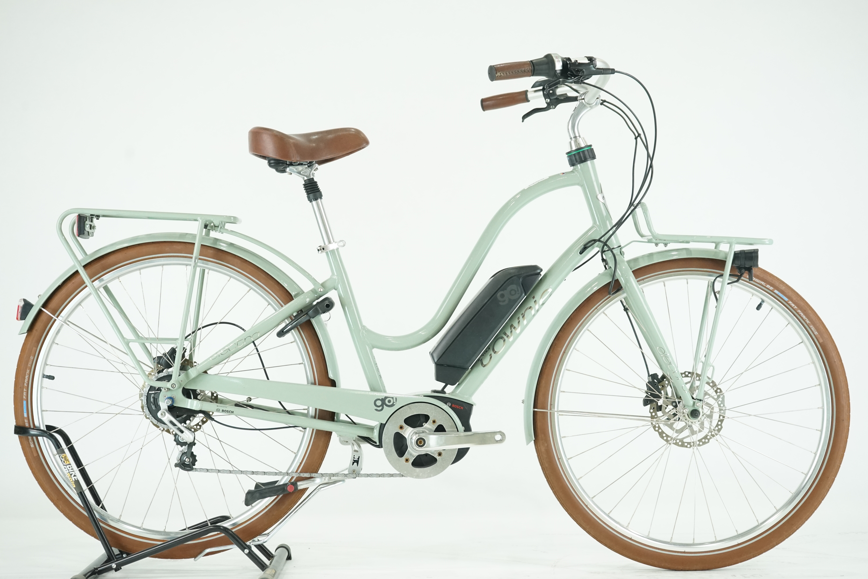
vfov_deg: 23.0
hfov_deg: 33.9
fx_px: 1422
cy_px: 290
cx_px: 434
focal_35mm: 59
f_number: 6.3
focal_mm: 59
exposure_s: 1/200
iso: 2500
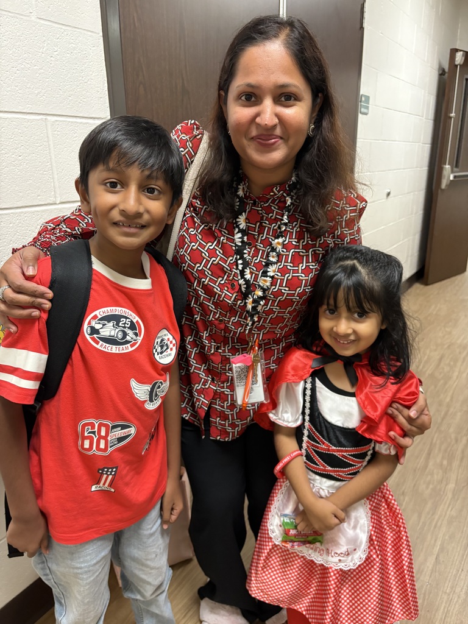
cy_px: 312
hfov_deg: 53.1
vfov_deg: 67.3
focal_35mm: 26
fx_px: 469
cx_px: 234
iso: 320
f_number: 1.6
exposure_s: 1/60
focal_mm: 5.96
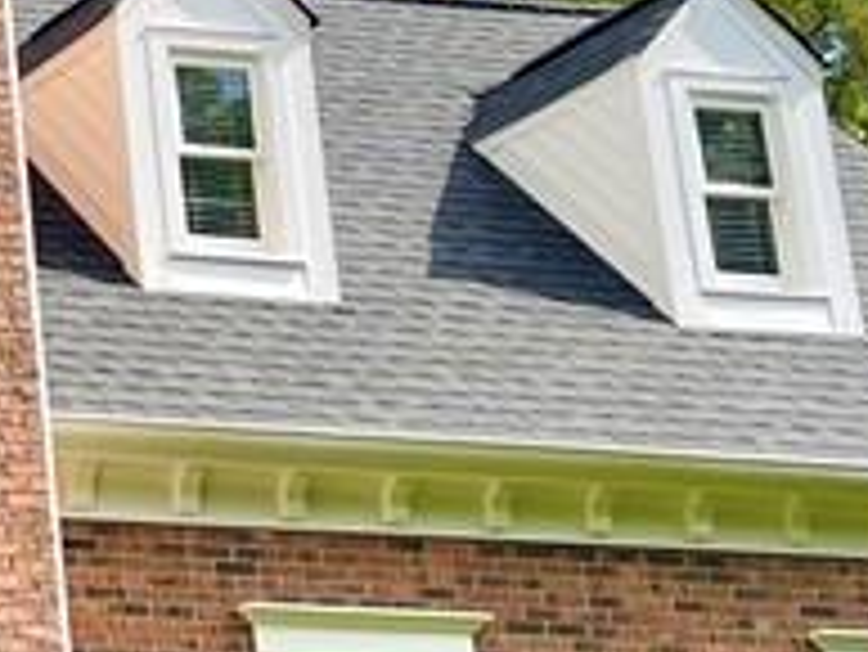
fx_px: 3463
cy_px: 225
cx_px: -935
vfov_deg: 10.8
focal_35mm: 138
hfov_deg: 12.4
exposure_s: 1/1795
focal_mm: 5.1
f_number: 1.6
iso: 32
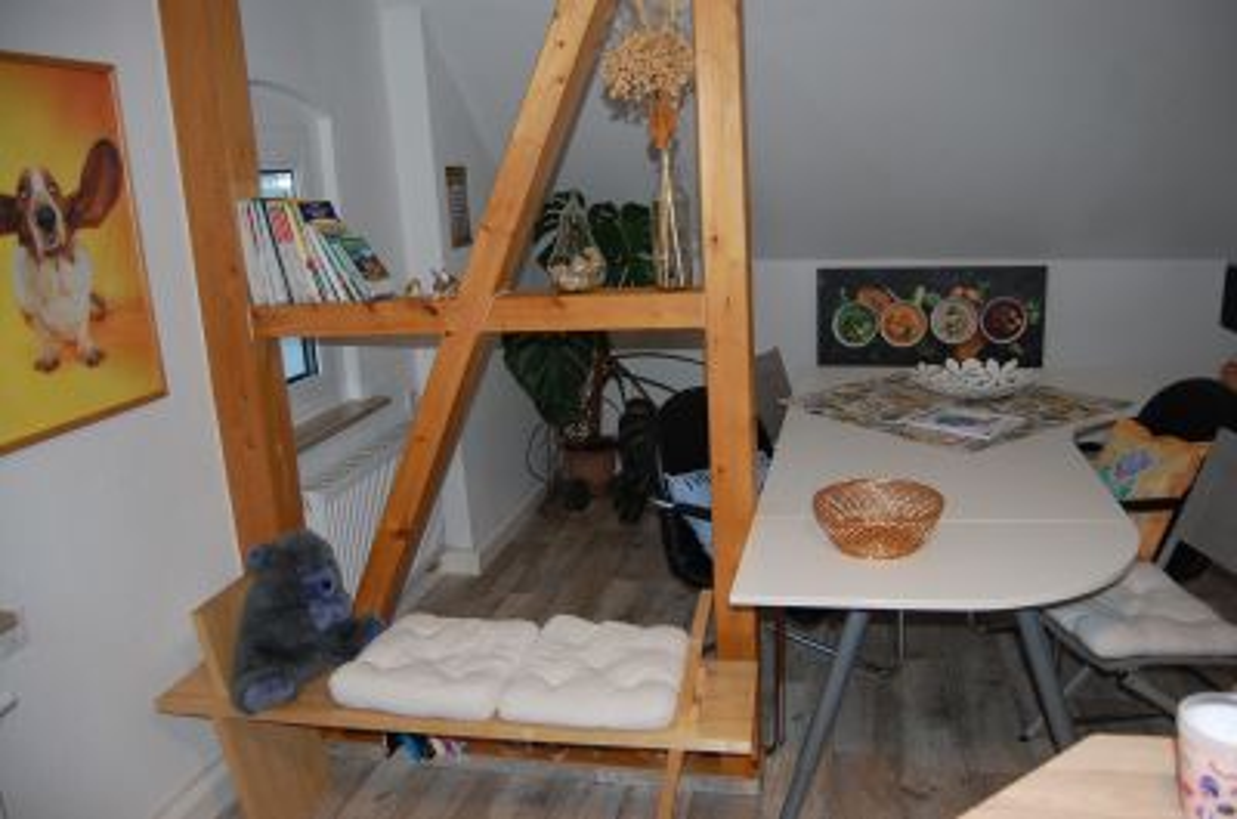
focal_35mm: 27
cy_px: 410
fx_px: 926
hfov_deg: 67.5
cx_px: 618
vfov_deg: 47.7
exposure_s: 1/60
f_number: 3.5
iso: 400
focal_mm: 18
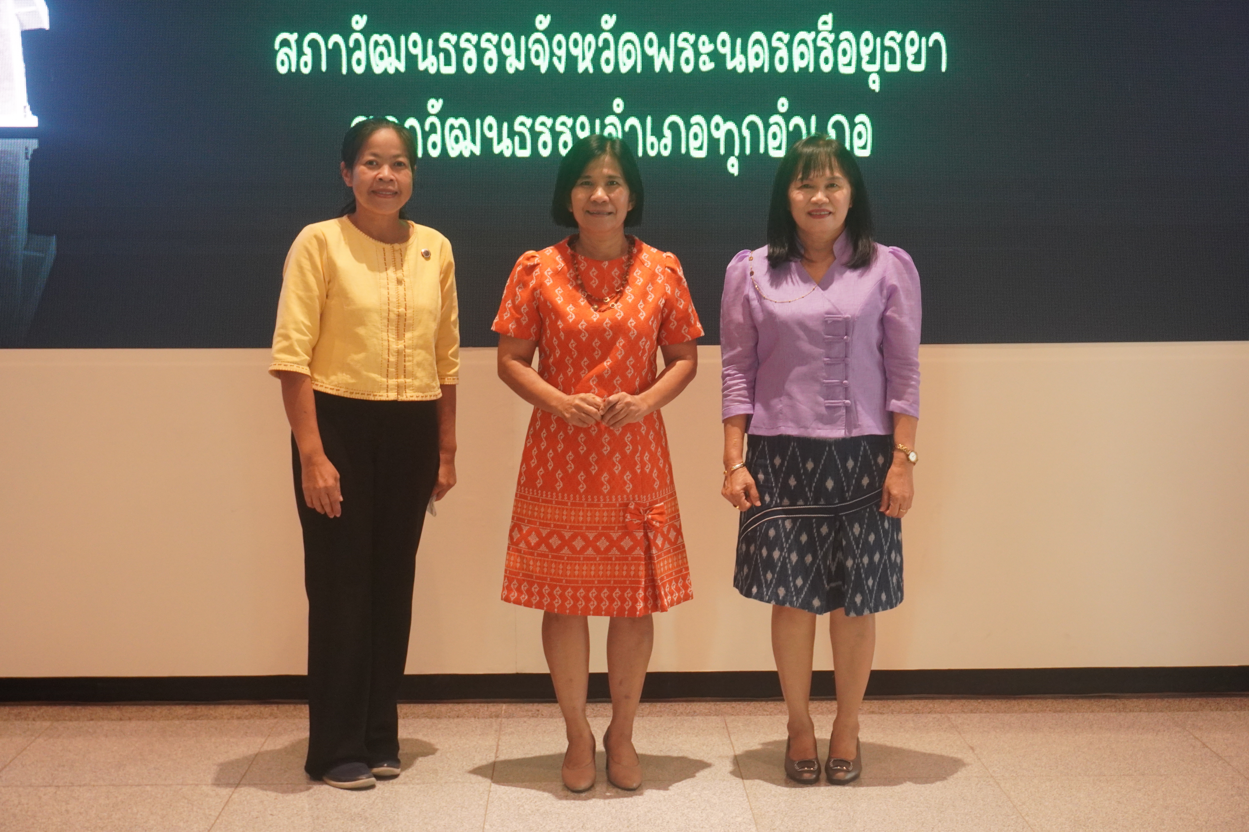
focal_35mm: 52
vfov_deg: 25.8
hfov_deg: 37.9
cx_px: 624
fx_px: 1821
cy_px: 416
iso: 1600
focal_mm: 35
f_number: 5.6
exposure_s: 1/60
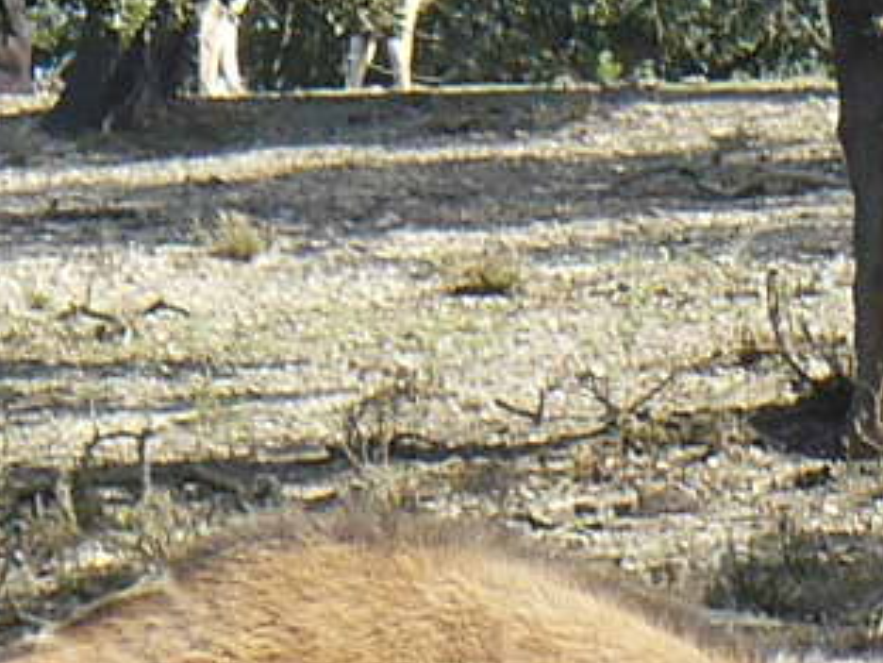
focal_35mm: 886
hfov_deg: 2.2
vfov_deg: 1.7
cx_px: 258
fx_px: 22600
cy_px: 1238
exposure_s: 1/200
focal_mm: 24.1
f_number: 4
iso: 100
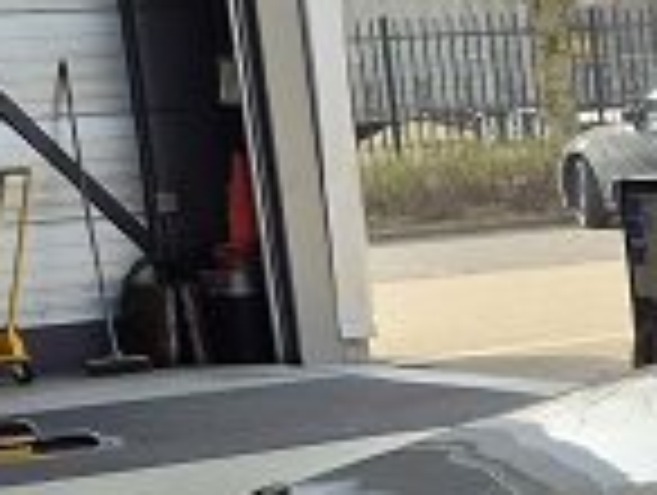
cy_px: 639
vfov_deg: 9.1
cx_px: 1197
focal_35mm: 161
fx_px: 3061
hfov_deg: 11.4
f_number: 1.8
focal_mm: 5.4
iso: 25
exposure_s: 1/1144
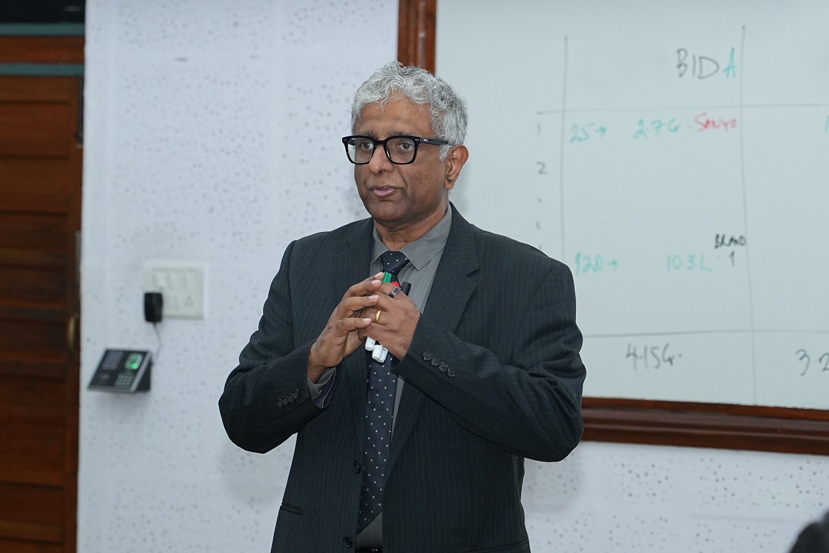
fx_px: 3615
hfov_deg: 13.1
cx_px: 414
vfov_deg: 8.7
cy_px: 276
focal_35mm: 157
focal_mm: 105
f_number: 5
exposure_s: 1/160
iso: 1600
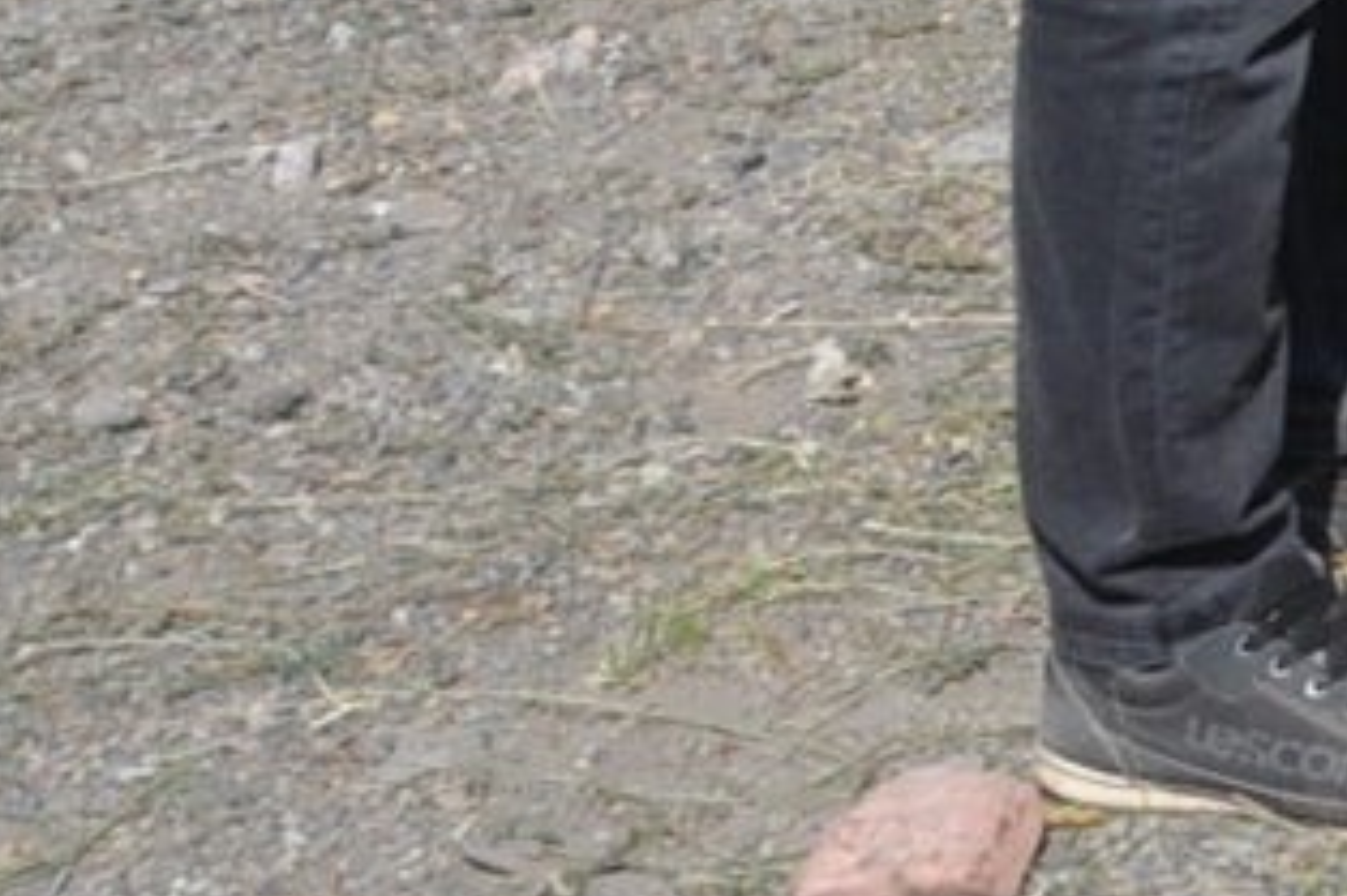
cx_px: 4307
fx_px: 6881
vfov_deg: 7.0
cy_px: -1265
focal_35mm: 184
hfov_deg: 8.8
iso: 200
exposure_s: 1/160
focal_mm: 18
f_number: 14
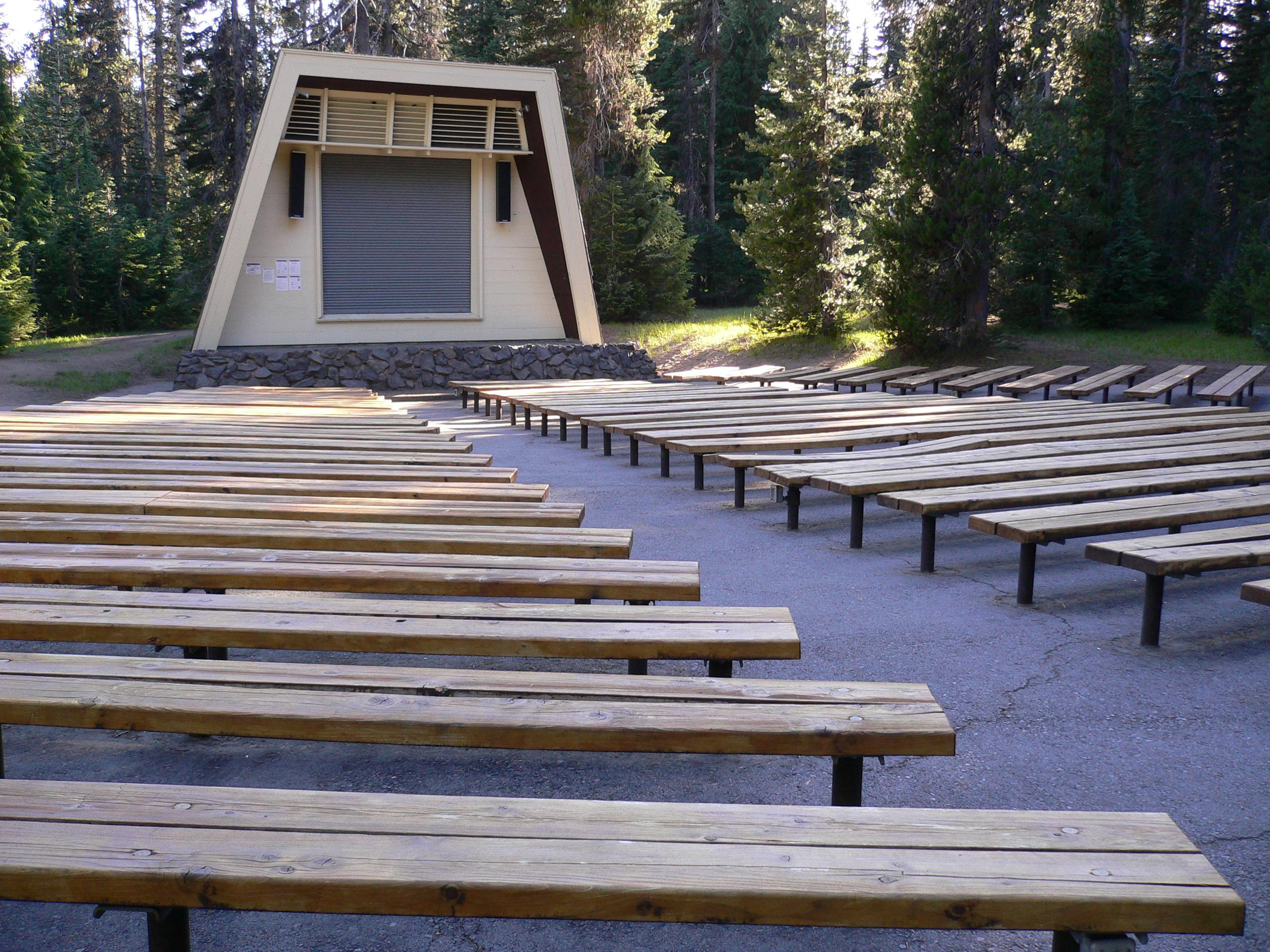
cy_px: 476
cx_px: 635
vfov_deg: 40.7
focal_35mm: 35
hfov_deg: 52.6
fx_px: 1284
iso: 100
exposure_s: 1/80
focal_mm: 5.8
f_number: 2.8
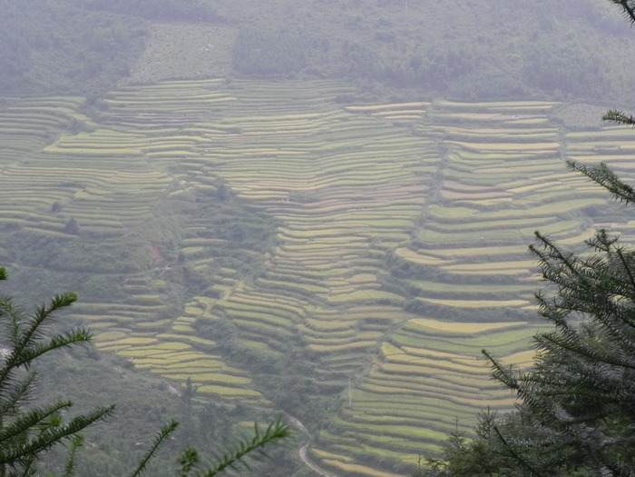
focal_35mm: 117
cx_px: 318
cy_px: 238
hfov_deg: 16.8
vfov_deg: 12.7
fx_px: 2146
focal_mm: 20.8
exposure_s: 1/158
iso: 205
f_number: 7.1
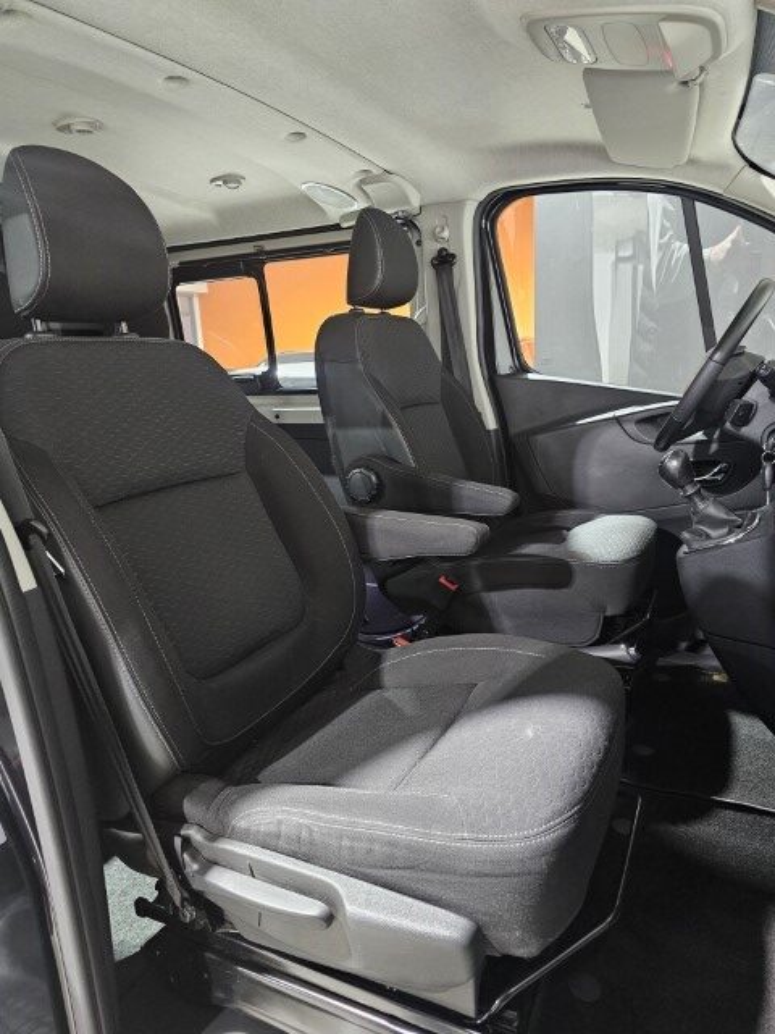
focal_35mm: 23
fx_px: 687
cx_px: 388
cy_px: 517
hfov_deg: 58.9
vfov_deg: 73.9
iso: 800
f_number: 1.7
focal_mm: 6.3
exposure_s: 1/24
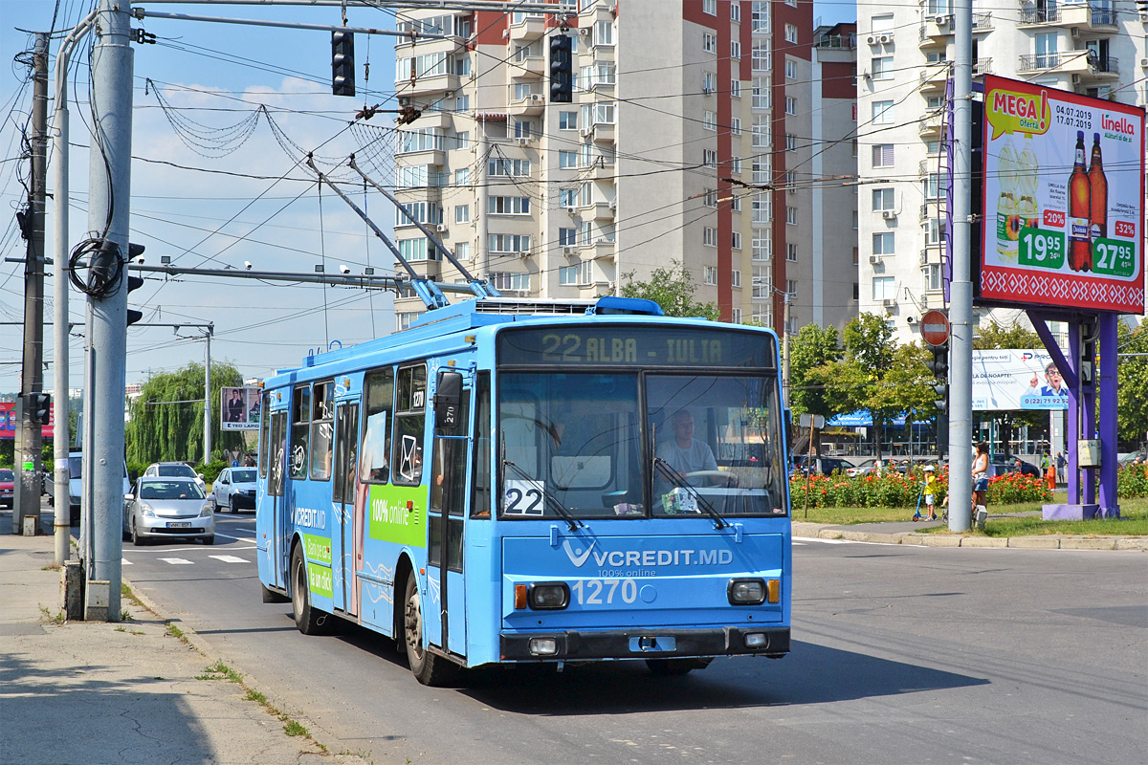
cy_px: 382
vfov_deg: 23.8
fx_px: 1818
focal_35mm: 57
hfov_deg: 35.1
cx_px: 574
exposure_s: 1/400
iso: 140
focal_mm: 38
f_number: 7.1
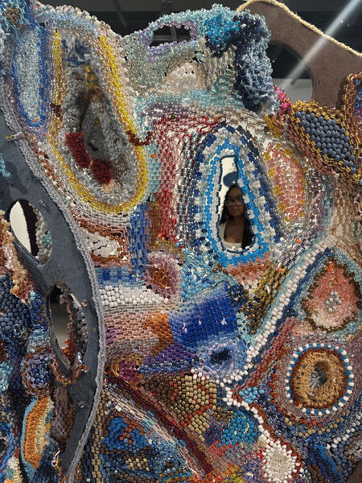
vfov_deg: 71.6
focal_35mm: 24
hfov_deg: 56.8
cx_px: 181
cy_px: 242
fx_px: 335
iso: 160
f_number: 1.78
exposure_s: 1/60
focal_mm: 6.86
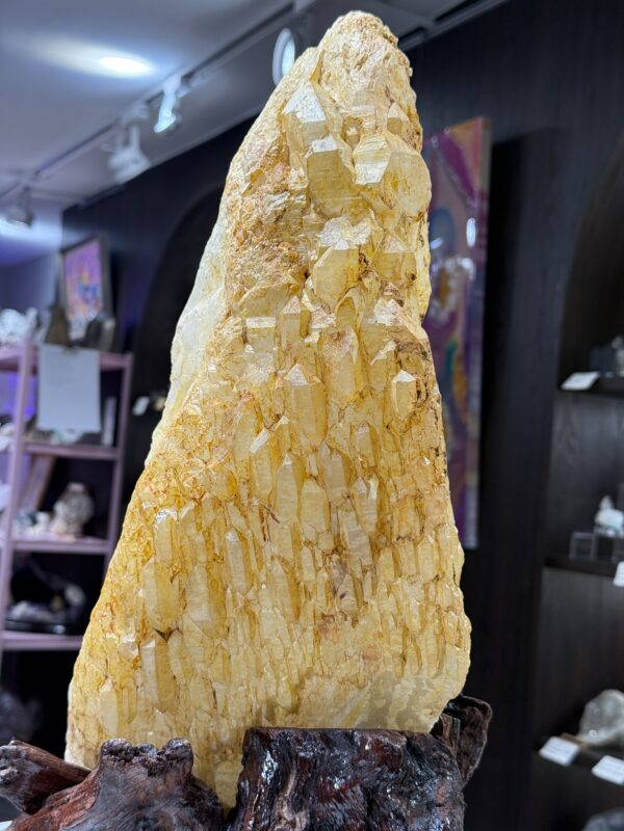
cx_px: 312
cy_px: 416
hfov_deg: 30.3
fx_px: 1154
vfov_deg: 39.7
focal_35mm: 48
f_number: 1.78
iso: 80
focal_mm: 6.76
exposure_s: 1/126
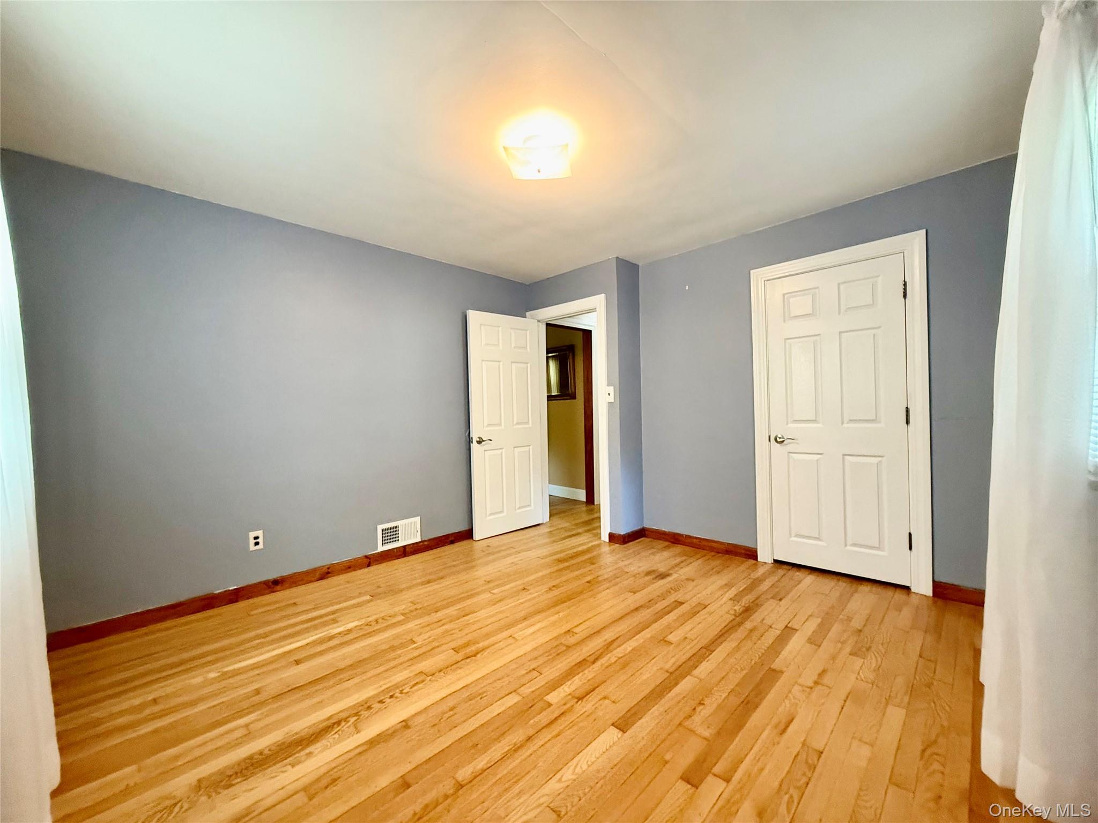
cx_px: 549
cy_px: 412
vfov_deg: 85.7
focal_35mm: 14
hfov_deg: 102.1
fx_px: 444
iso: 640
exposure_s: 1/60
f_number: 2.2
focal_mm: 2.22
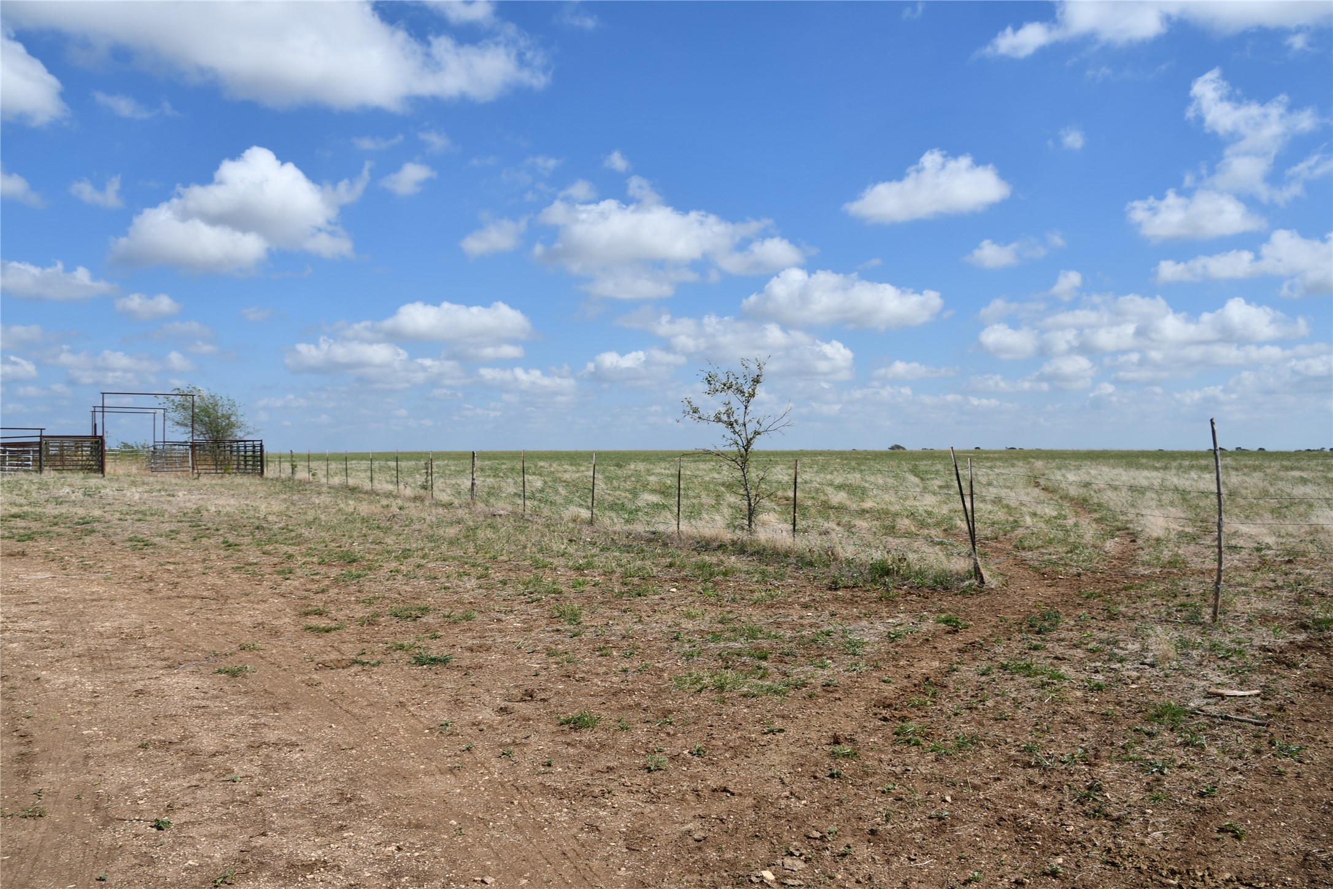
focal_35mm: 27
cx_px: 666
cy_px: 444
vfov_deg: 47.9
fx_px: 1000
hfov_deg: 67.4
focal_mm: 18
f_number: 10
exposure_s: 1/400
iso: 100
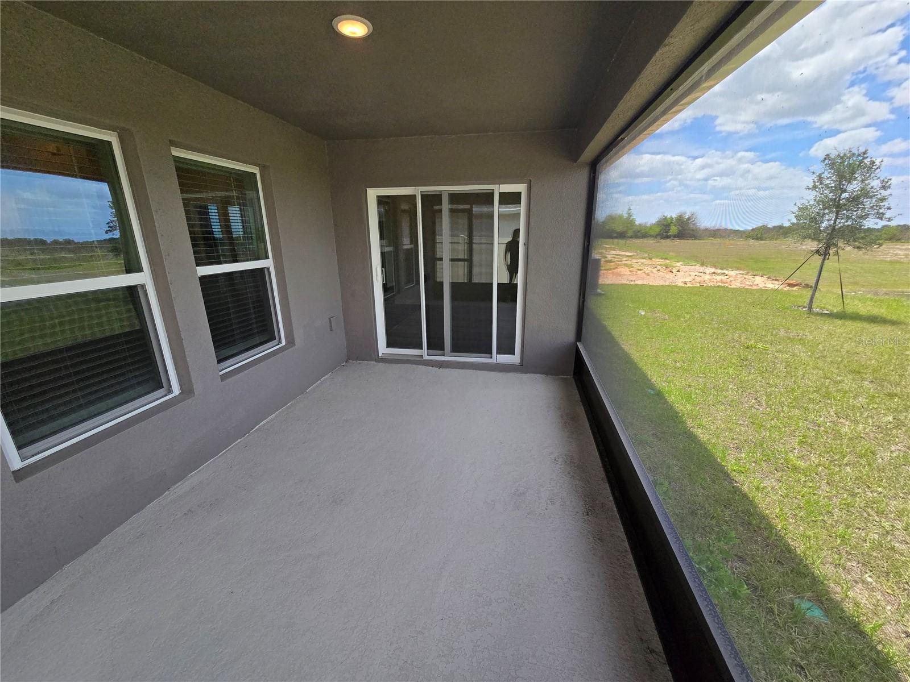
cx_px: 455
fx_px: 342
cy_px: 341
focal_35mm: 13
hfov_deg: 106.2
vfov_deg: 89.9
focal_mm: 2.2
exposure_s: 1/2000
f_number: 2.2
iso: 160
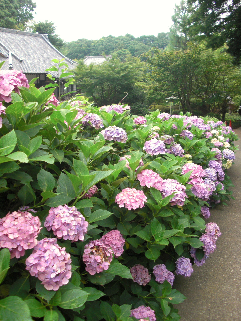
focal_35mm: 36
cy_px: 160
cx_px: 120
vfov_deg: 51.4
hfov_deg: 39.7
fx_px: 334
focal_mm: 6.3
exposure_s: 1/125
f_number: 2.8
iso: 100
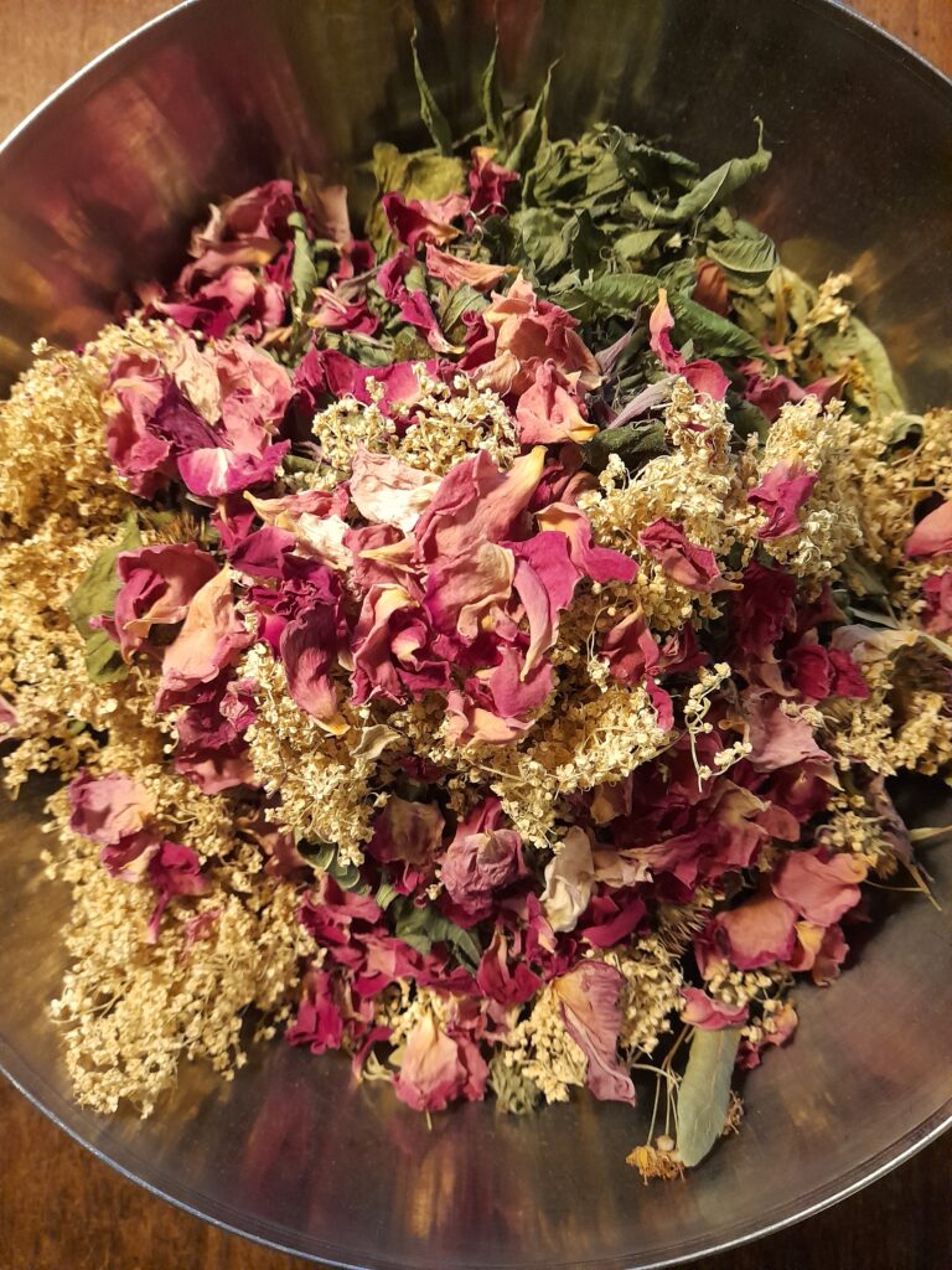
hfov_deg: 54.9
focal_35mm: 25
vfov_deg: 69.4
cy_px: 635
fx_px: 917
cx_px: 476
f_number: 2
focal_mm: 4.6
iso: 500
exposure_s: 1/25
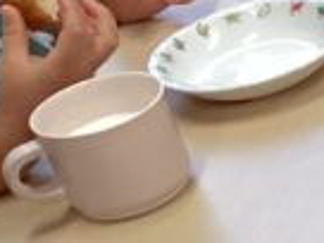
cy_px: 188
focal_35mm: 175
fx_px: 1638
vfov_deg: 8.5
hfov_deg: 9.4
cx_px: 901
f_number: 2.4
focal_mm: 3.3
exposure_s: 1/60
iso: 250
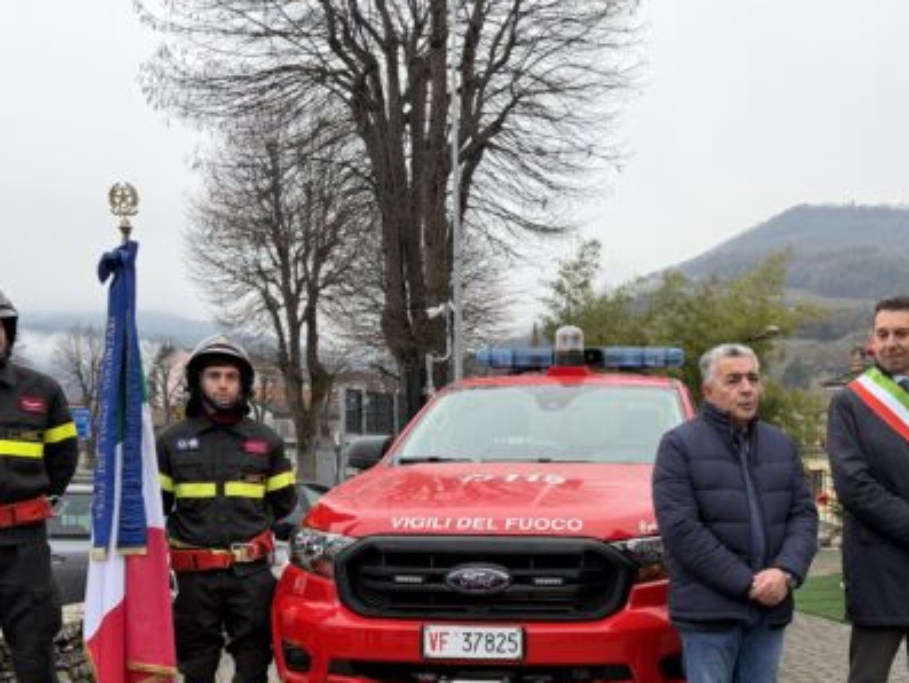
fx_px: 1077
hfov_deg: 44.9
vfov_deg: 34.4
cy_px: 515
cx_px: 627
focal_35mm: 41
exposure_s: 1/290
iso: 80
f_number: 1.78
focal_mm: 6.76
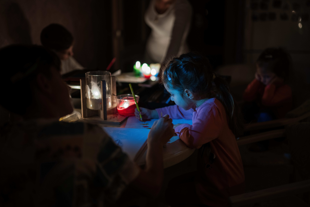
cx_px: 155
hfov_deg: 39.6
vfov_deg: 27.0
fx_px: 431
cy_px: 104
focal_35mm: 50
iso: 500
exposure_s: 1/80
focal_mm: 50
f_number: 1.2
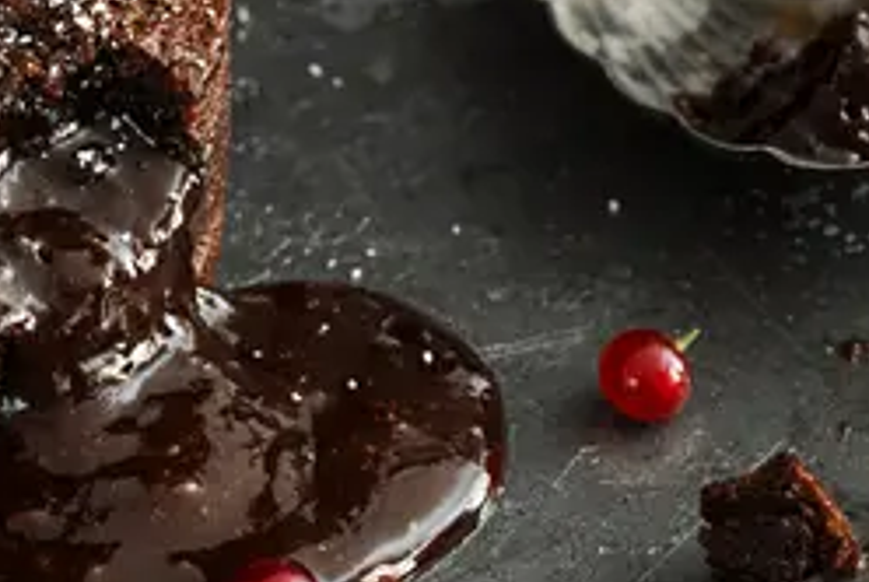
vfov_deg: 4.2
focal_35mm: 326
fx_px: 7878
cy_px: 287
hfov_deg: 6.3
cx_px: 249
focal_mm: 90
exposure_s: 13
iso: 100
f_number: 8
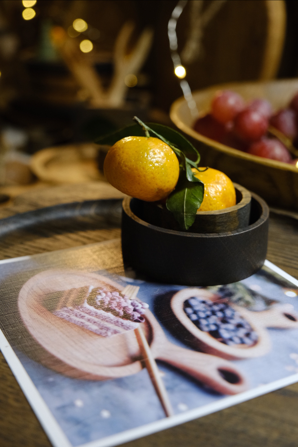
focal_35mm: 49
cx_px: 149
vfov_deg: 40.3
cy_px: 224
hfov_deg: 27.5
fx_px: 608
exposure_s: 1/125
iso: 2000
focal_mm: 32.5
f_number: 4
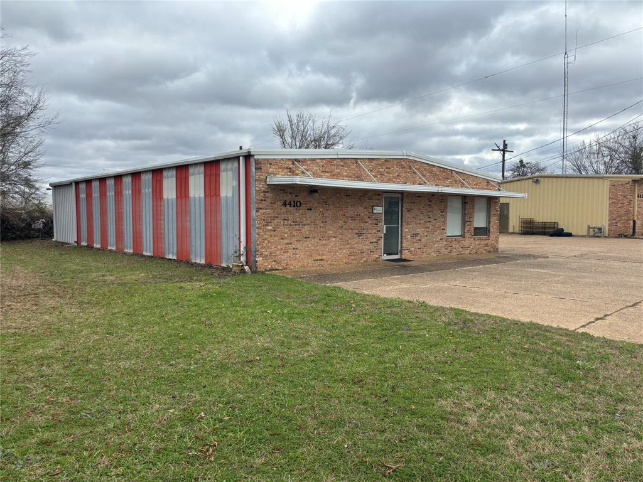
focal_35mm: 26
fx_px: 483
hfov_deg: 67.3
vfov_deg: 53.1
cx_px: 322
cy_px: 241
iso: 50
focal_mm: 5.96
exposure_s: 1/2242
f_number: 1.6
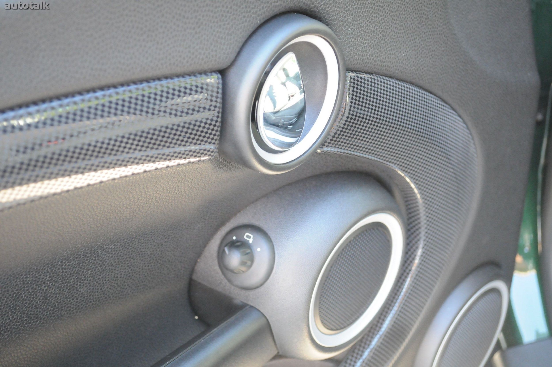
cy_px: 184
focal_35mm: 54
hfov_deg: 36.9
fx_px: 827
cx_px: 276
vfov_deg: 25.0
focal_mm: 36
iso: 2000
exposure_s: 1/60
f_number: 5
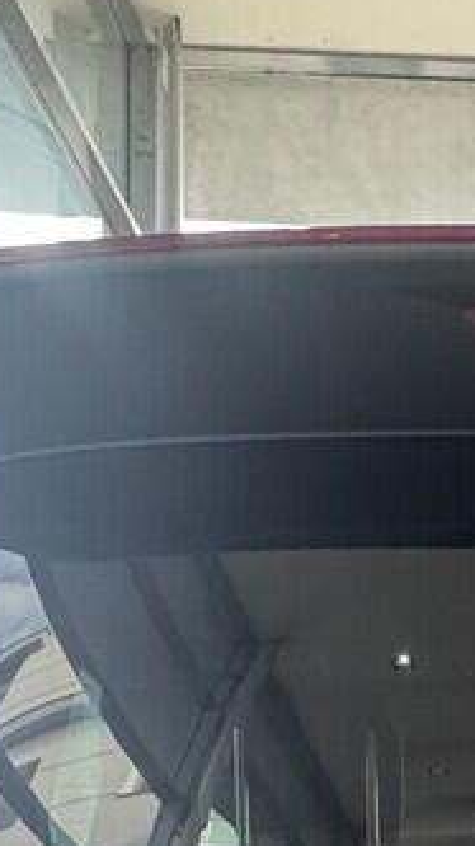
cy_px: 1255
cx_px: 655
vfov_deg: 24.8
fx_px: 1480
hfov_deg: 16.9
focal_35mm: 66
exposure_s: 1/100
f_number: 2.2
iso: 200
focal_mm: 2.22
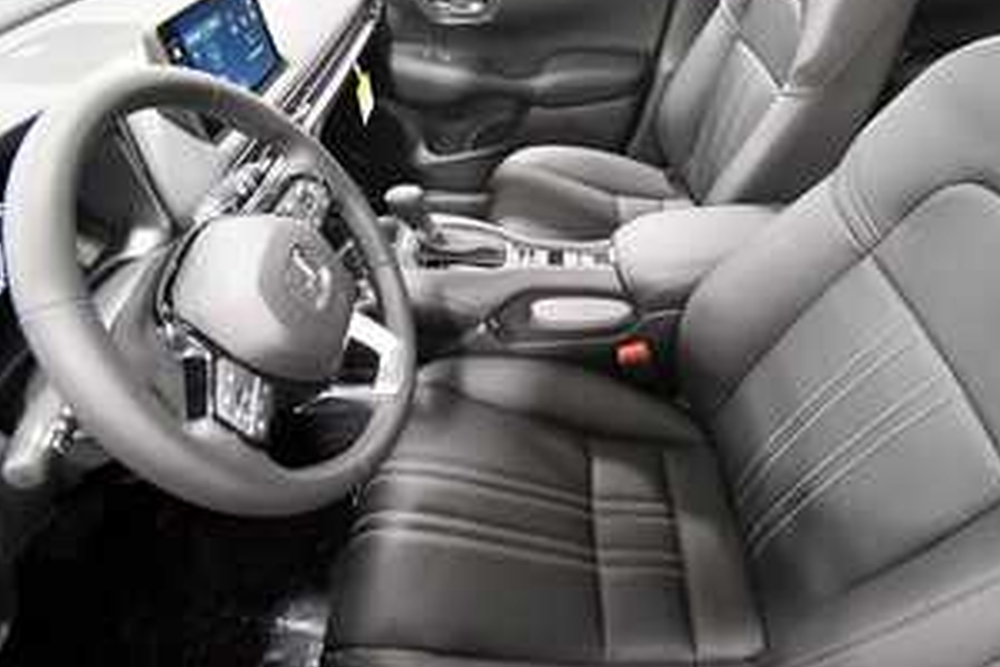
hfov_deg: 83.7
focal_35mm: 20
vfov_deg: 61.7
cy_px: 288
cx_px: 557
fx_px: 556
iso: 4000
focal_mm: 10
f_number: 4.5
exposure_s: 1/60
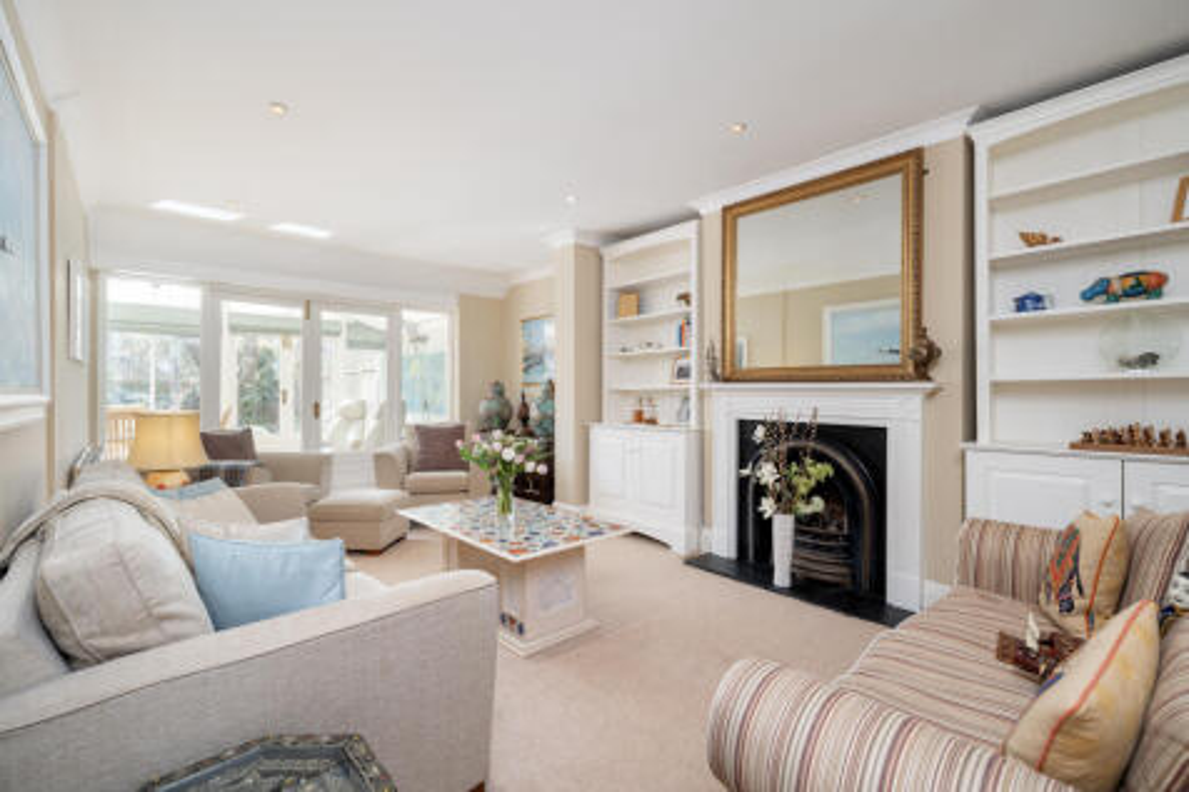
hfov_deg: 100.4
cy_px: 396
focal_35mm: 15
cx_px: 594
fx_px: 495
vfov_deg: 77.3
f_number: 8
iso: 400
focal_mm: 15
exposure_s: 1/60
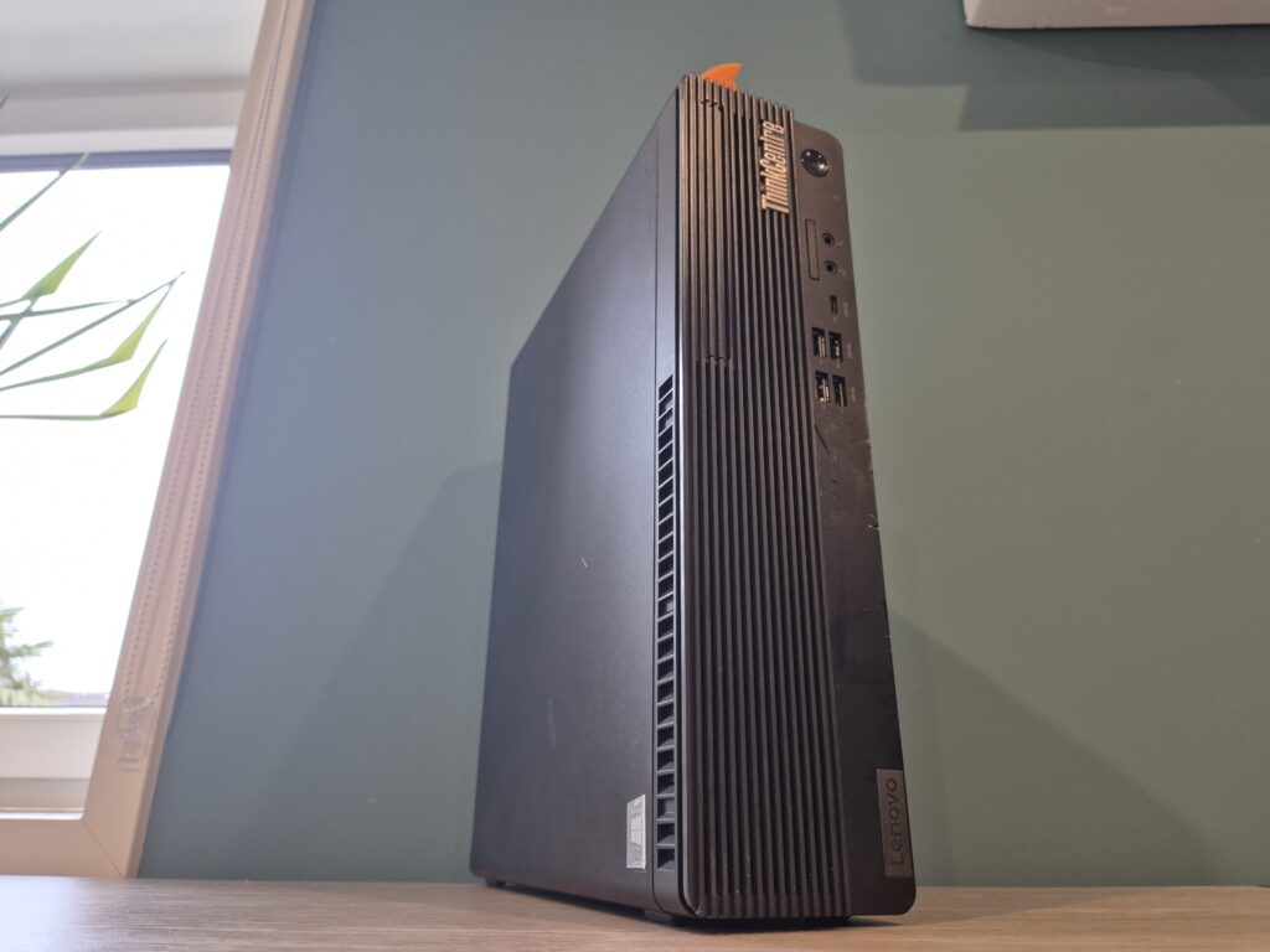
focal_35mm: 23
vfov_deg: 58.9
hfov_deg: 73.9
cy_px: 476
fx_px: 844
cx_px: 635
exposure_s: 1/100
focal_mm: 5.4
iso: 160
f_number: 1.8
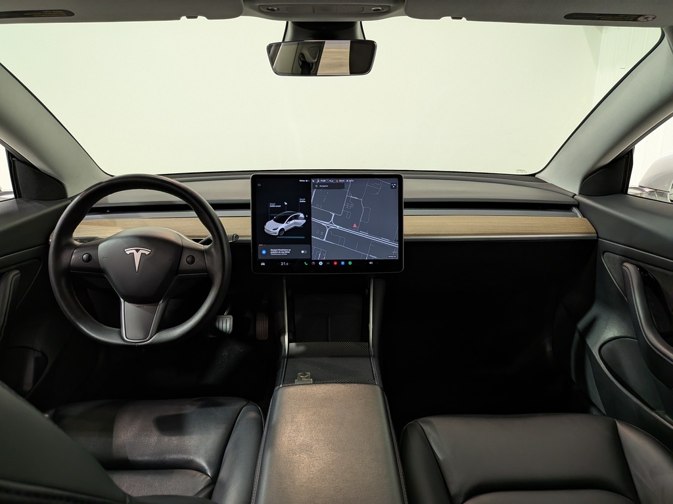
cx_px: 336
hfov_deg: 71.6
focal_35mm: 24
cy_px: 252
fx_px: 467
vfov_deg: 56.8
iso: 89
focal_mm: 4.53
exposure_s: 1/24
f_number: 1.7
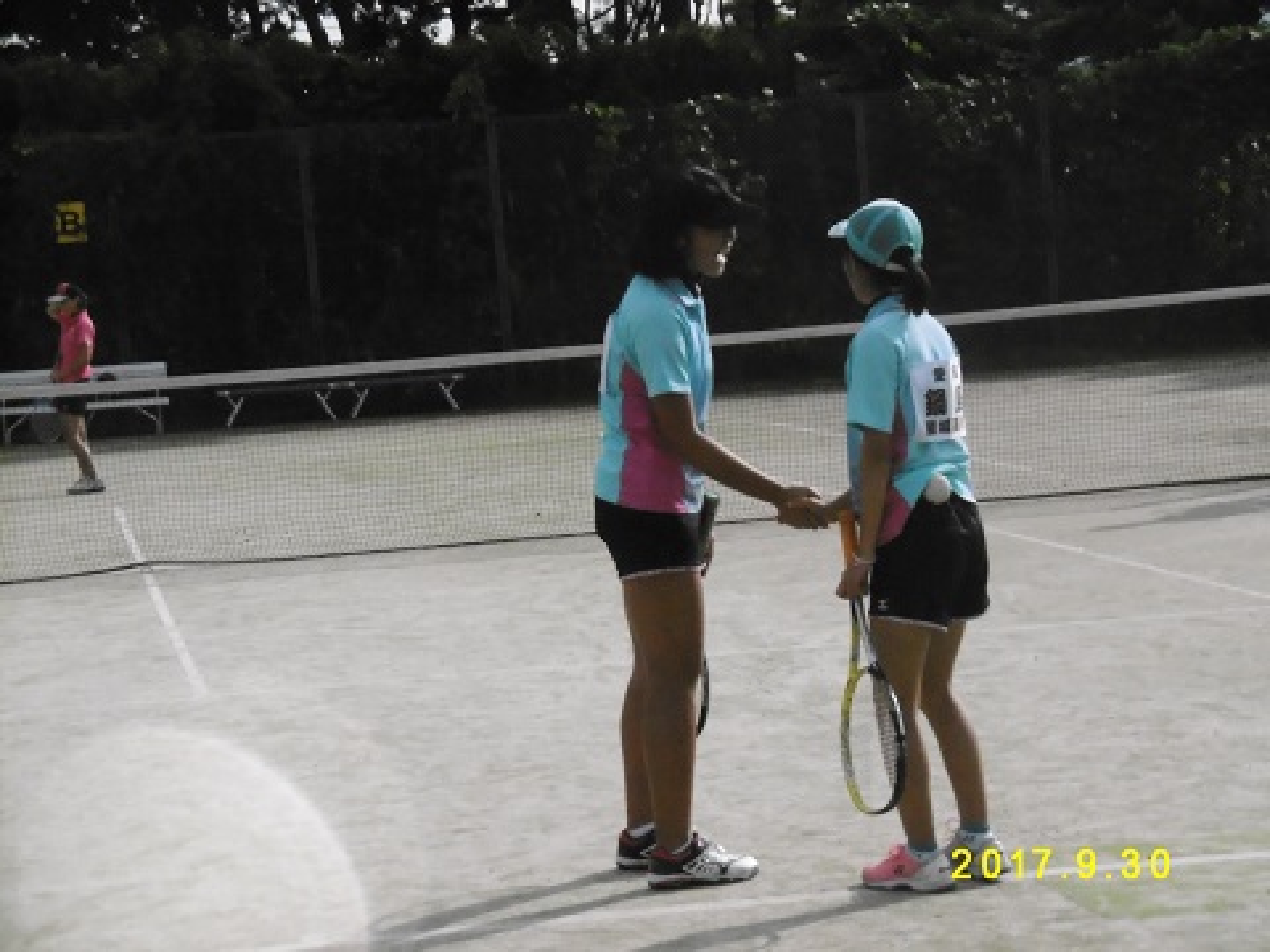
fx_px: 4403
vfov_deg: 12.3
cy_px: 476
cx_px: 635
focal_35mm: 120
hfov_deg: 16.4
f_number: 12.6
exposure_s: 1/1000
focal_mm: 21.5
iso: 1600
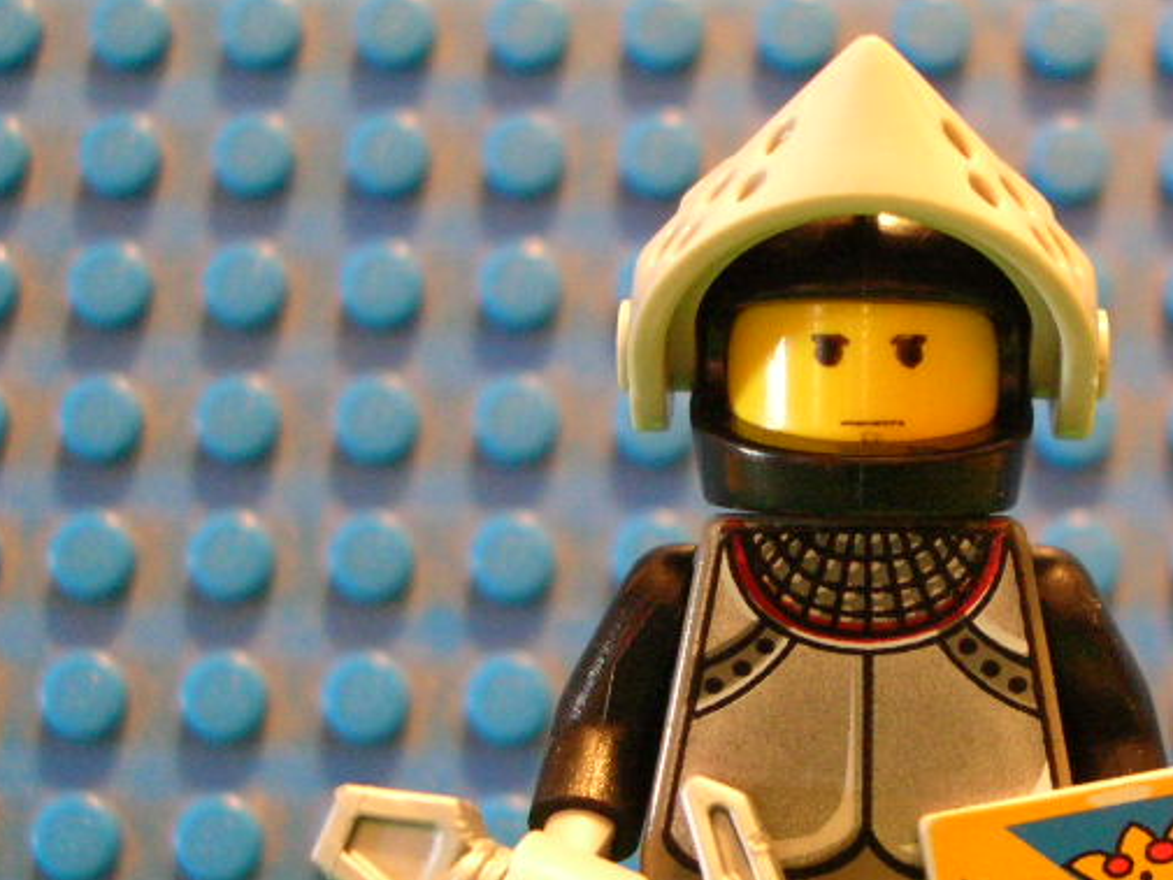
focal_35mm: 71
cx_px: 915
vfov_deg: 20.7
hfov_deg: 26.9
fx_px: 2406
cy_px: 508
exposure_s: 1/1.3
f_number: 2.8
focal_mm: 5.8
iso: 200
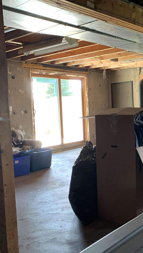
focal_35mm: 38
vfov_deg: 52.8
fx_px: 256
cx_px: 129
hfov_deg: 29.9
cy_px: 126
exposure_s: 1/60
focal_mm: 4.25
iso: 200
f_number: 1.8
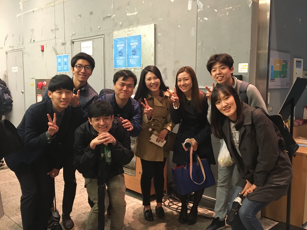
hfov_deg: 52.6
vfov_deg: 40.7
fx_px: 310
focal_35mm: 35
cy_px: 117
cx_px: 146
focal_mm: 4.15
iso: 200
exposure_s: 1/17
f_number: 2.2
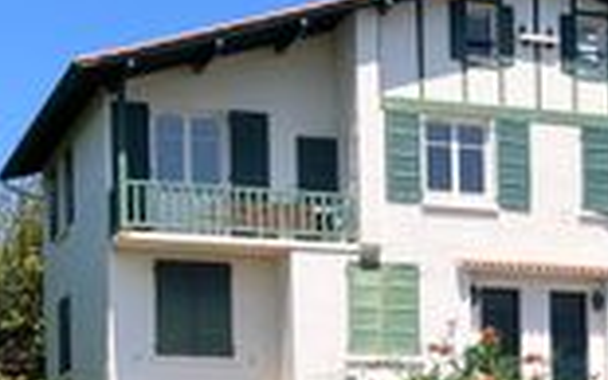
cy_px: 584
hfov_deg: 17.5
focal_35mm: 115
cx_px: 667
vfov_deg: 10.9
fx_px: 1906
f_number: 1.8
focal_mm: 3.99
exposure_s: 1/1350
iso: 32
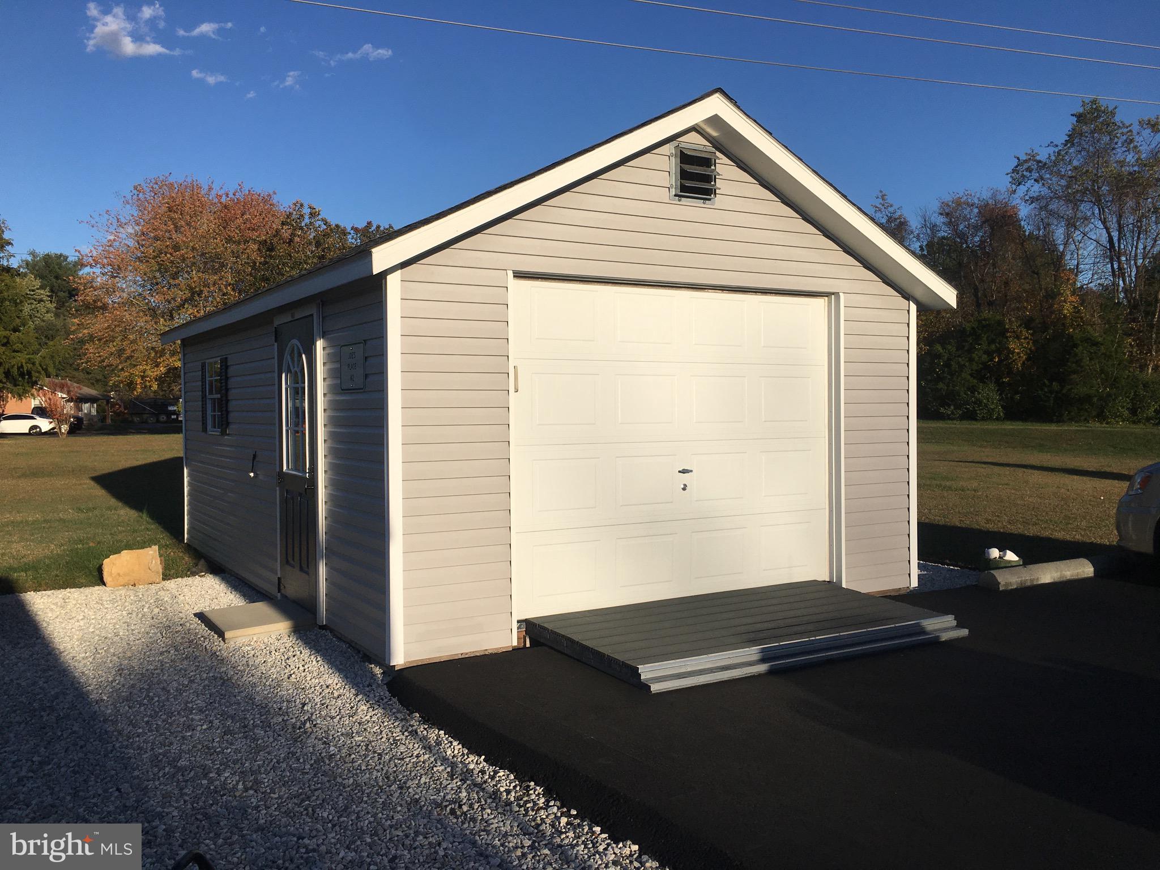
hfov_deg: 61.7
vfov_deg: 48.2
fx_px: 972
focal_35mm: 29
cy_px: 435
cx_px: 580
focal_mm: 4.15
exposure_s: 1/2959
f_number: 2.2
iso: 25
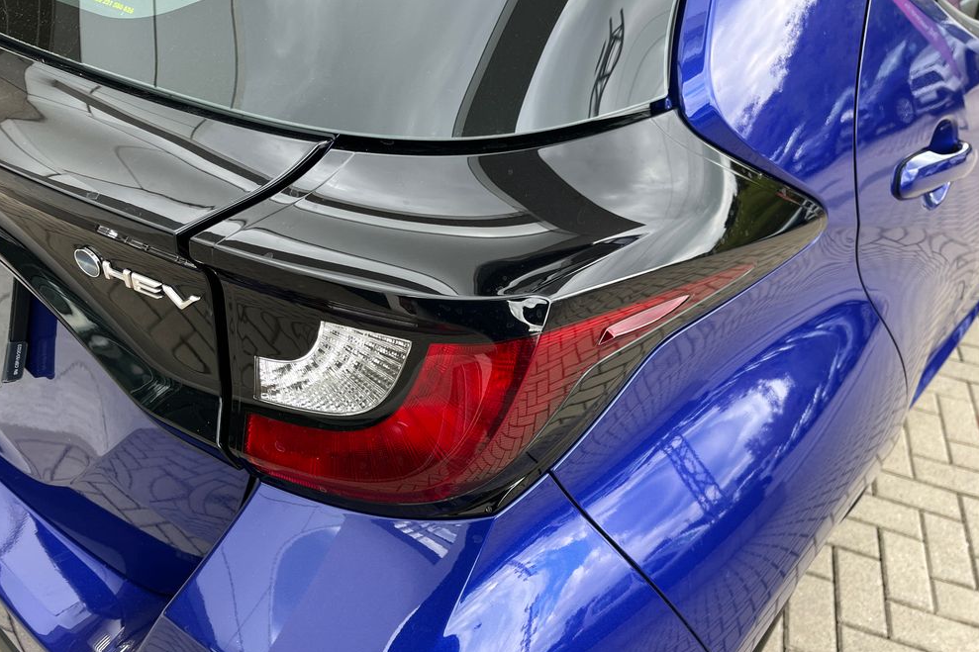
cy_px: 347
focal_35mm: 28
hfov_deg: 65.5
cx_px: 482
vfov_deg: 46.4
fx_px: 761
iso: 50
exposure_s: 1/121
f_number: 1.6
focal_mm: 5.1
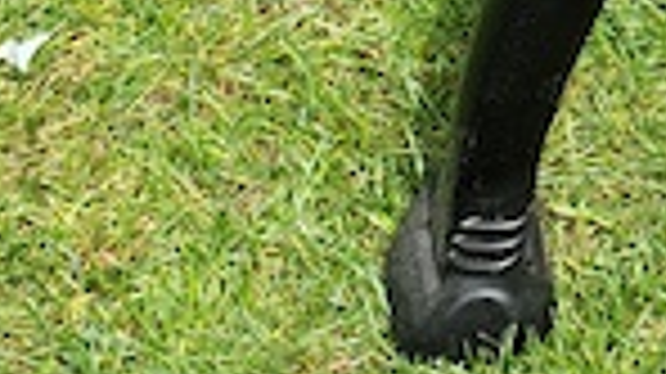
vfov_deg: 7.1
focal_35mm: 153
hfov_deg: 13.2
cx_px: 1044
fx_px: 2700
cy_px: -707
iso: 50
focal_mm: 4.3
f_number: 2.4
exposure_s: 1/351
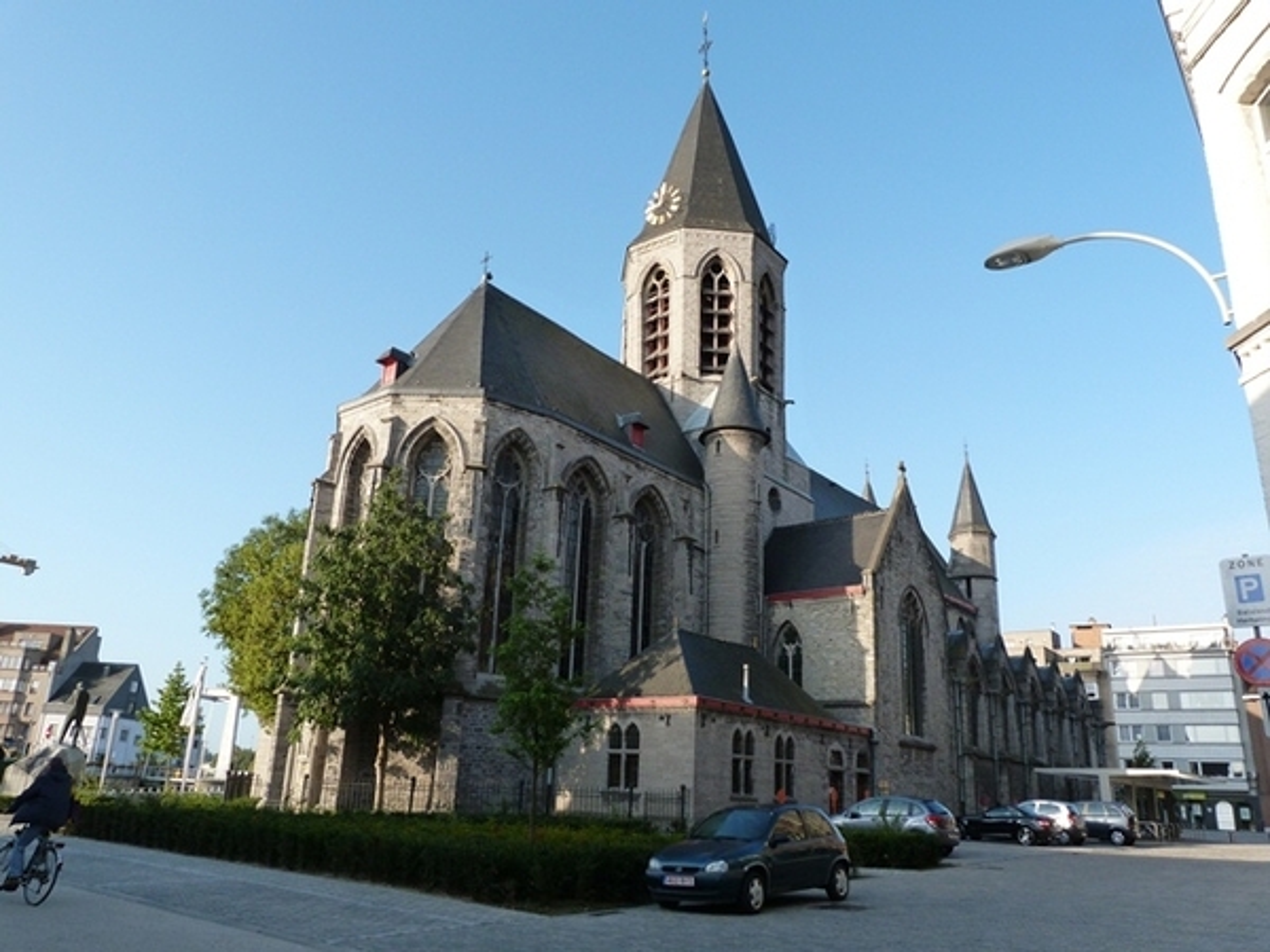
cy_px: 476
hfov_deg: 69.4
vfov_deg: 54.9
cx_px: 635
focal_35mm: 25
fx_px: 917
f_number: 4
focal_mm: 4.5
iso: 125
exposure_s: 1/250
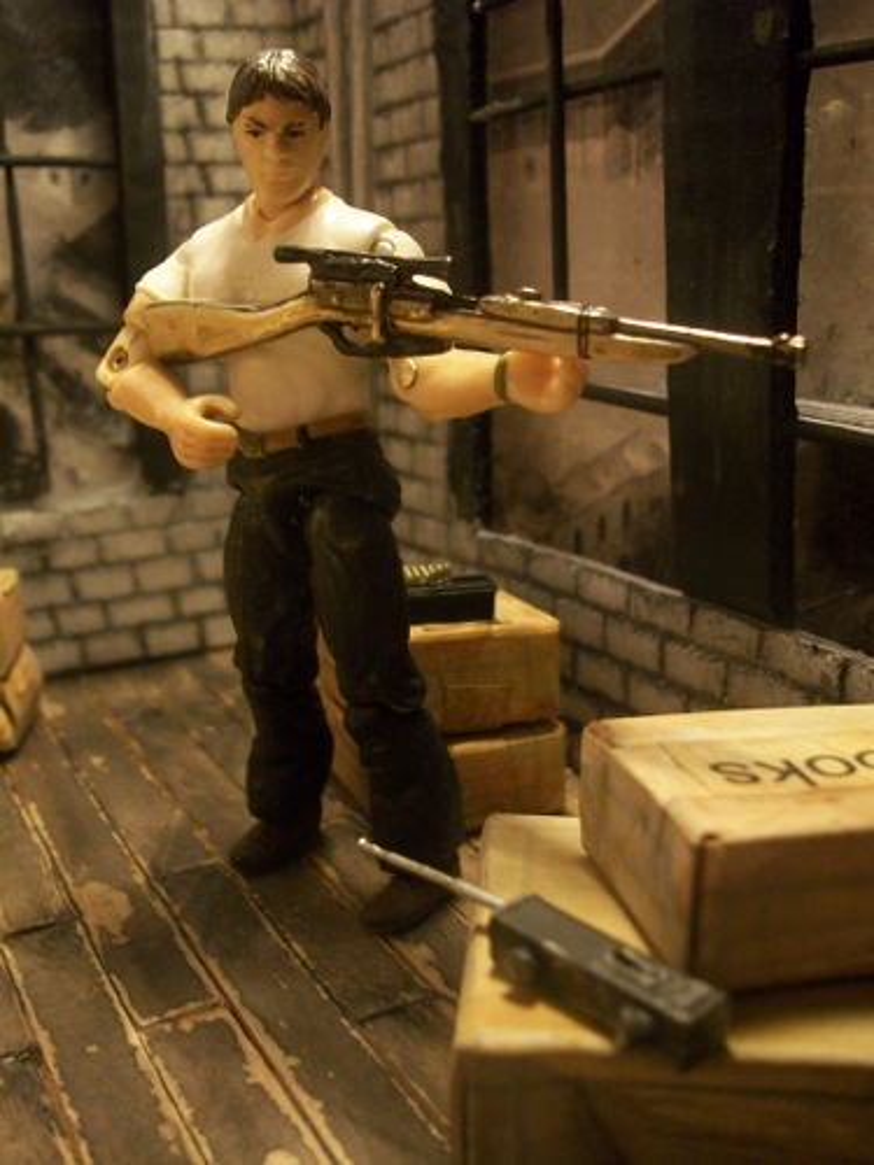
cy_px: 582
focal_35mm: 32
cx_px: 437
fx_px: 1077
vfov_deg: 56.8
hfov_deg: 44.2
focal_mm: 5.7
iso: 200
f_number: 2.9
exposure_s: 1/8
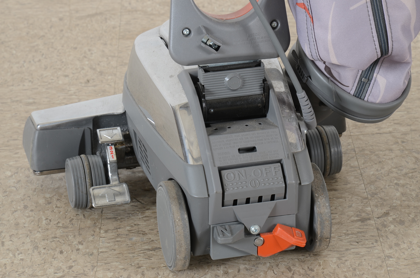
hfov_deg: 13.1
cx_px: 210
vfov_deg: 8.7
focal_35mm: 158
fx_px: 1834
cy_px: 139
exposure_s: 1/80
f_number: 14
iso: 125
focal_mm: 105
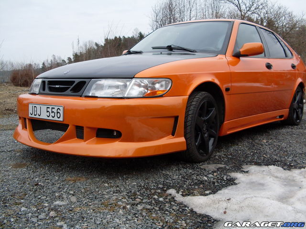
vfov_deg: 37.7
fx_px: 336
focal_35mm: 38
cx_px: 153
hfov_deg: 49.0
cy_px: 114
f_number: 2.8
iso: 80
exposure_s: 1/250
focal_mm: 6.3
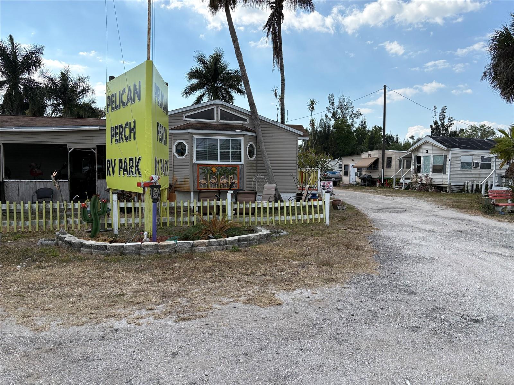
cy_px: 192
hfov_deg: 67.3
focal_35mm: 26
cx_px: 257
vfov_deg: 53.1
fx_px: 386
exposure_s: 1/3448
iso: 50
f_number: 1.6
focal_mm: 5.96
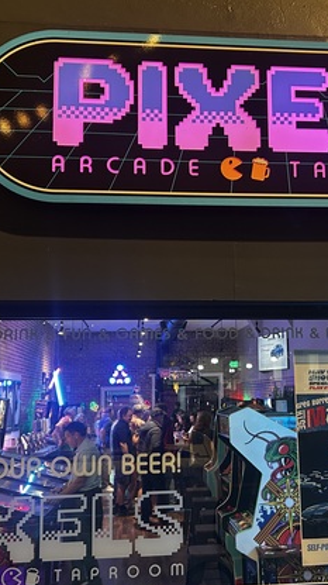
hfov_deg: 28.9
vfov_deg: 49.4
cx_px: 207
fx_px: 635
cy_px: 292
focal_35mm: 41
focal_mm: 5.7
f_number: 1.5
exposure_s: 1/42
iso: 400
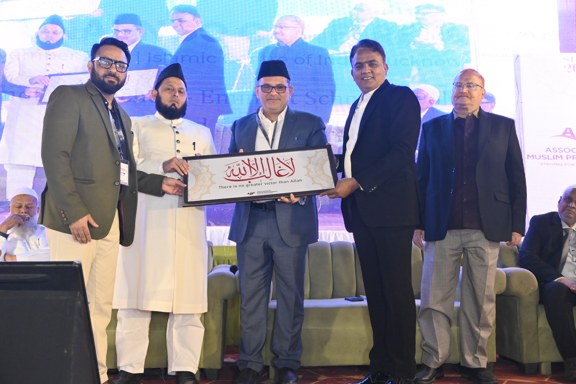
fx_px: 648
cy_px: 192
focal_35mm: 40
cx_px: 288
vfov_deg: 33.0
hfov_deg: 47.9
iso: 1600
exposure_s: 1/100
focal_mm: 27
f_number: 5
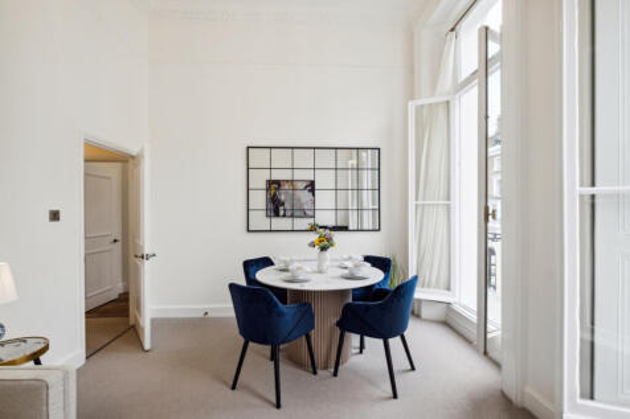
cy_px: 210
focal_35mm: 15
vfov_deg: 77.3
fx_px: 262
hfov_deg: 100.4
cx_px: 315
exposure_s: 1/50
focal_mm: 10
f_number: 8
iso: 640
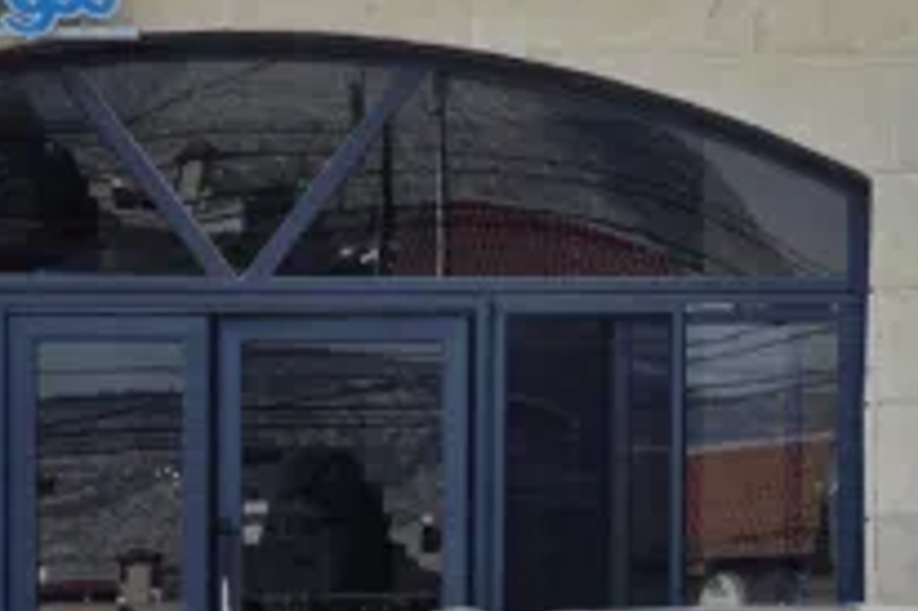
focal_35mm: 251
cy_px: 963
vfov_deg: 5.4
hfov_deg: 8.2
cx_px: 838
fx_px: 6395
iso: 50
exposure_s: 1/1111
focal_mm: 7.9
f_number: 2.4
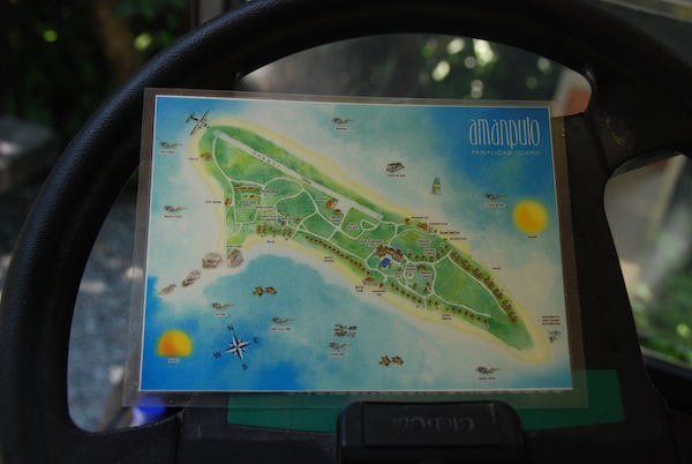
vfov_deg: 33.1
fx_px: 780
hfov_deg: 47.9
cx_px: 346
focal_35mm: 40
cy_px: 232
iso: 200
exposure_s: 1/80
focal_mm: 27
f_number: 4.5
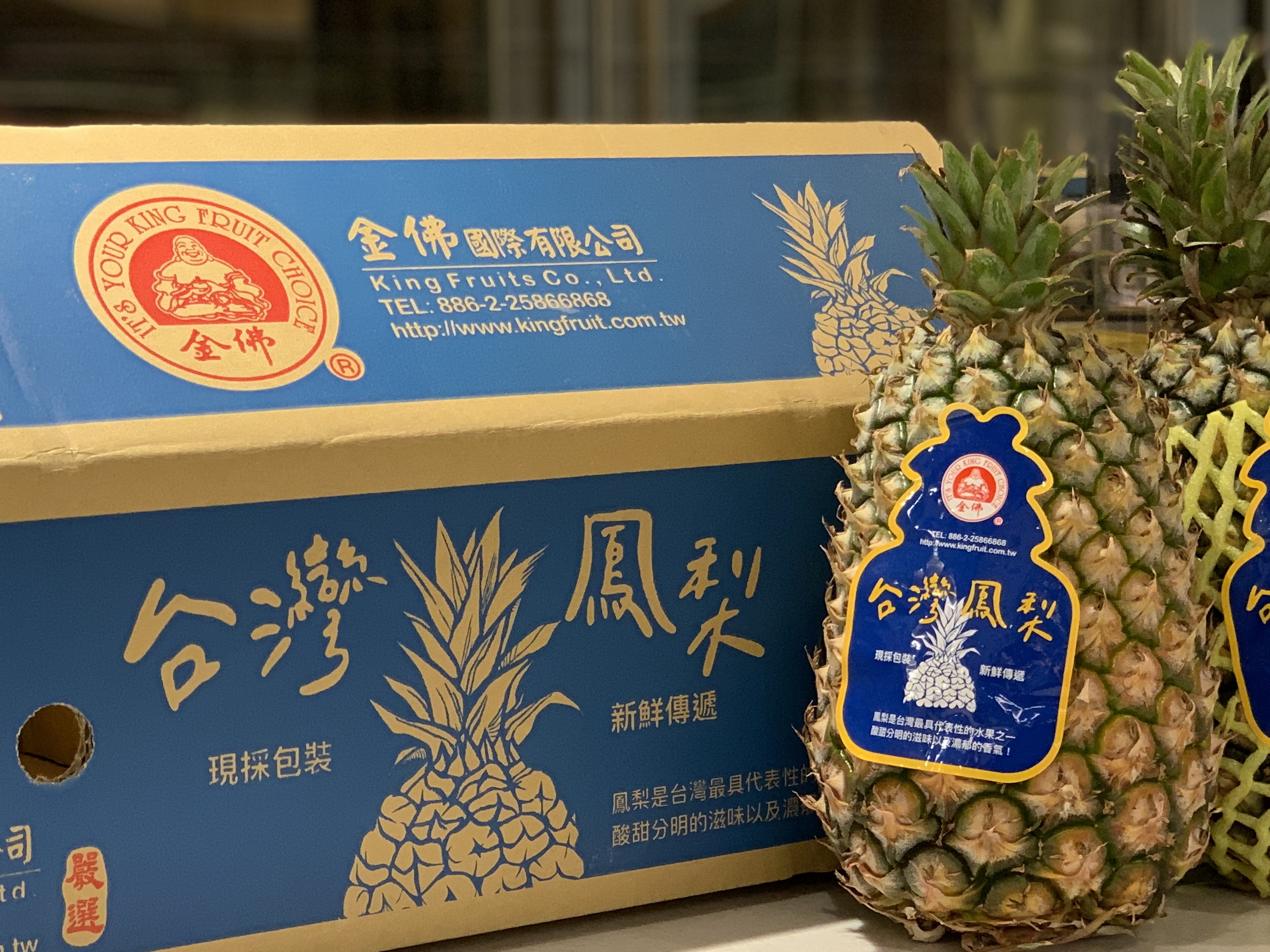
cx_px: 567
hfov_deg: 23.8
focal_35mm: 82
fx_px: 3009
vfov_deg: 18.0
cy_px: 472
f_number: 2.4
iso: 125
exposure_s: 1/60
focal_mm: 6
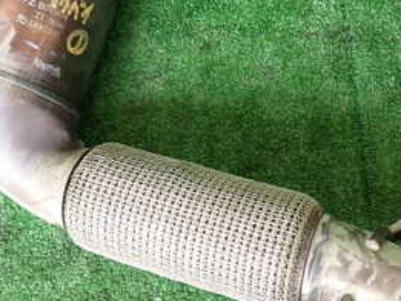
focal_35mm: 69
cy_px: 108
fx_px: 800
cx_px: 186
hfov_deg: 28.1
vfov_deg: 21.3
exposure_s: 1/30
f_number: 2.3
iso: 200
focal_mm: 5.4
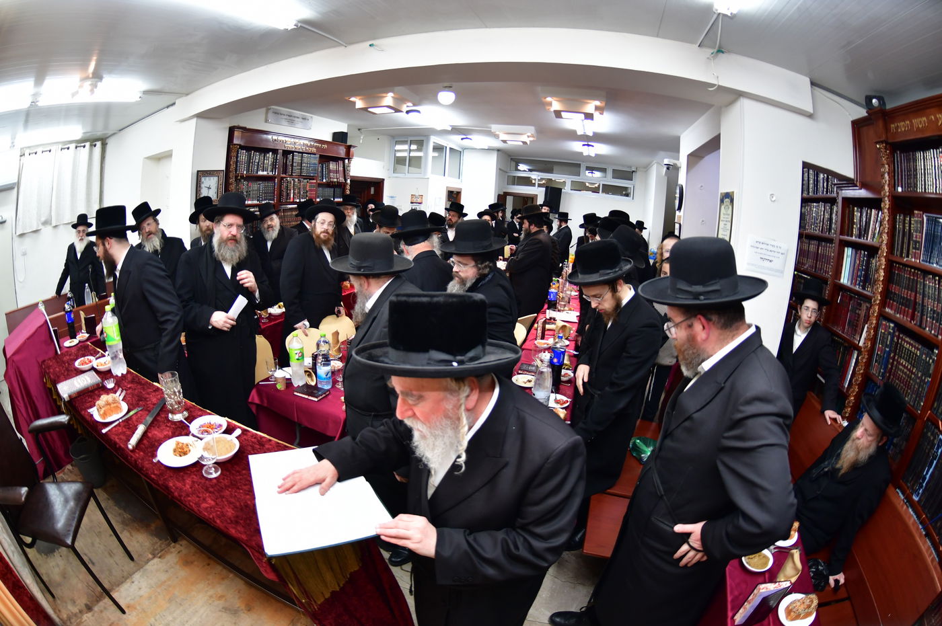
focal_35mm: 15
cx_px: 471
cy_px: 313
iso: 640
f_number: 6.3
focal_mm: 10.5
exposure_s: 1/200
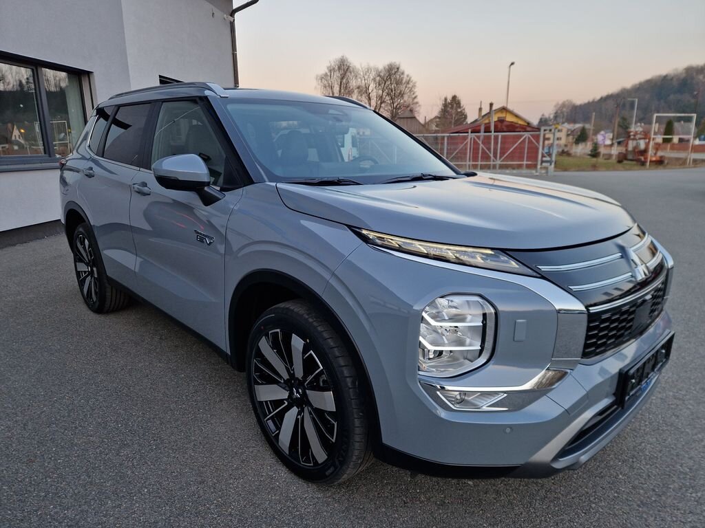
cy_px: 264
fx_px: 468
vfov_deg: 58.9
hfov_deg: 73.9
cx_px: 352
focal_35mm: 23
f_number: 1.8
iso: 100
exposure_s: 1/180
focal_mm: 5.4
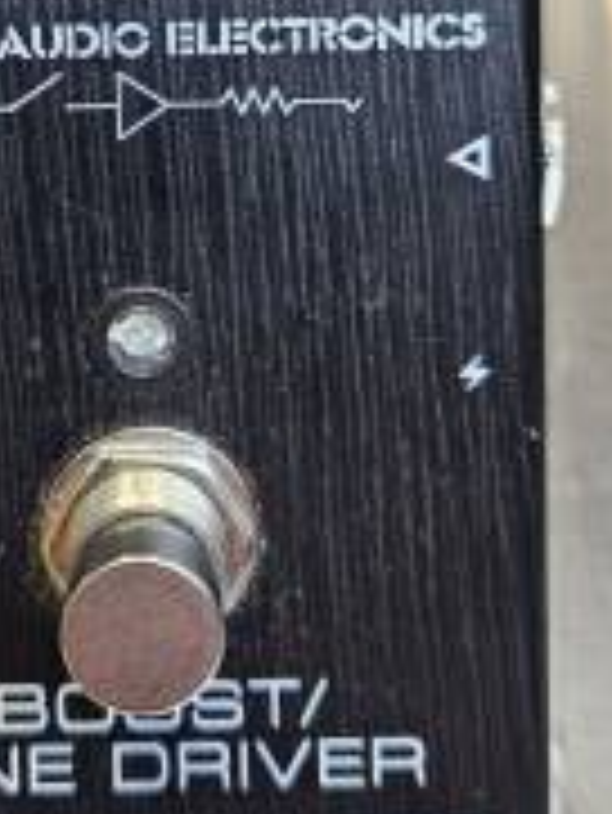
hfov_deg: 22.1
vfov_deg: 28.7
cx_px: 171
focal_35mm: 66
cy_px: 157
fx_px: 1554
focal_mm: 5.4
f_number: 1.8
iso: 125
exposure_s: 1/120
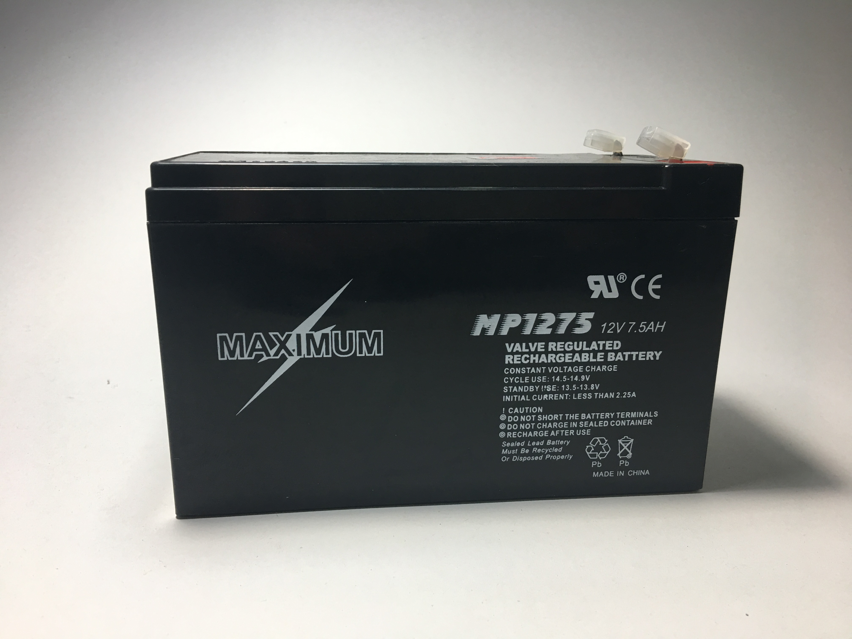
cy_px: 320
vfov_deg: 48.2
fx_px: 714
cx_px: 426
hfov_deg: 61.7
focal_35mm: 29
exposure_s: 1/33
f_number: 2.2
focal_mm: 4.15
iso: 25
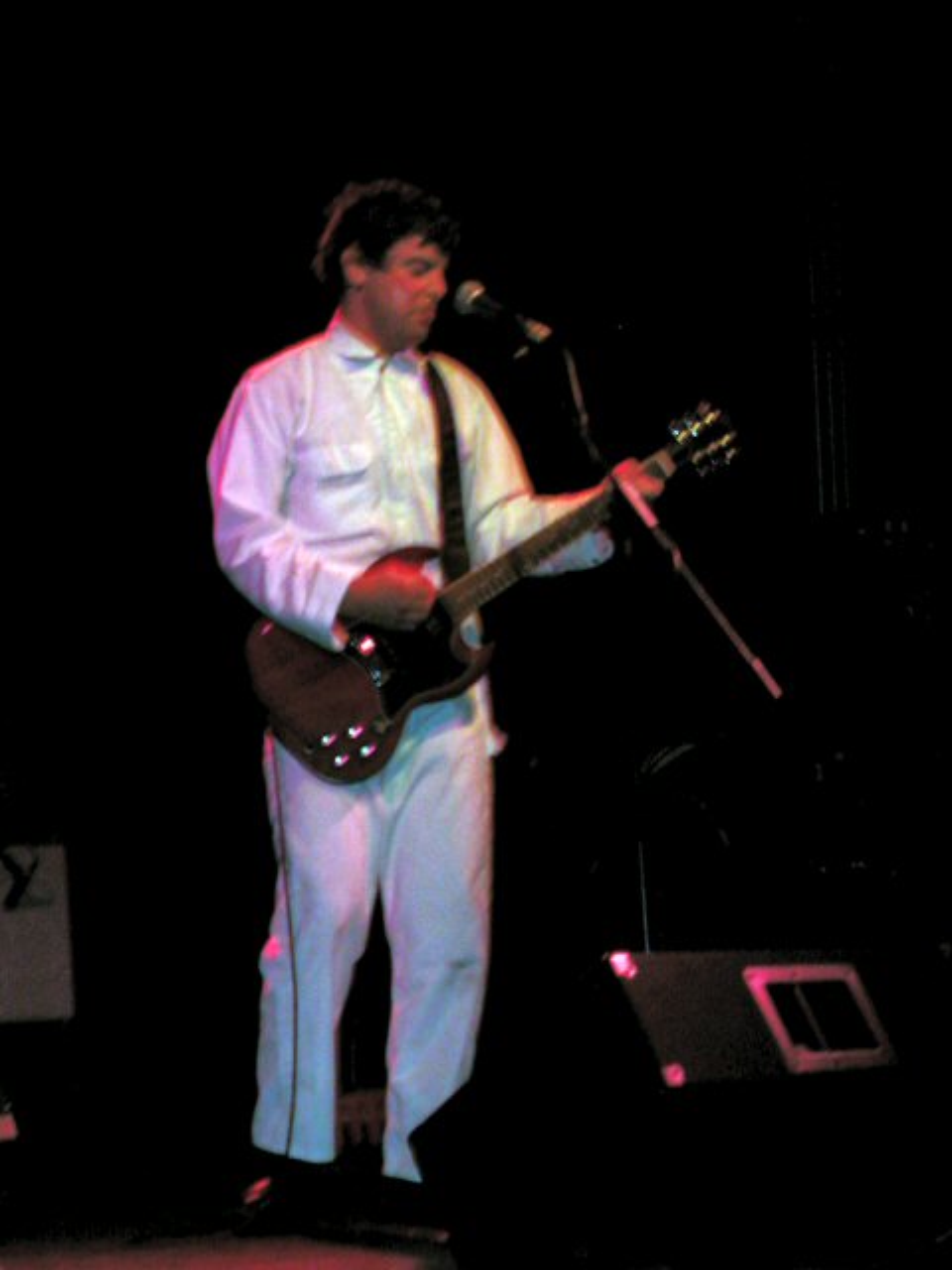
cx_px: 476
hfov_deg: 16.1
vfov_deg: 21.3
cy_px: 635
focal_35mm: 92
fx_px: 3374
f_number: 4.4
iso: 200
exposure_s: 1/59.9
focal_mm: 14
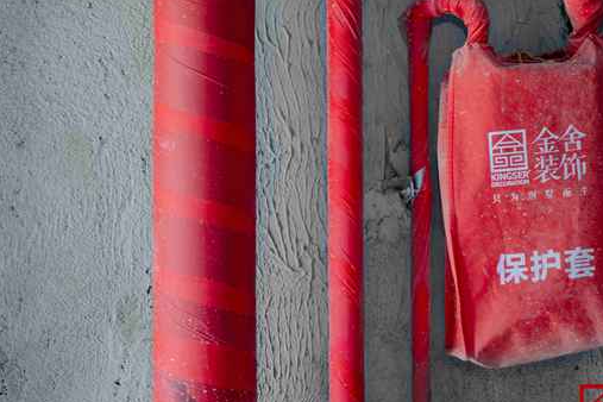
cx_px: 221
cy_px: 177
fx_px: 2311
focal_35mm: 138
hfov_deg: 14.8
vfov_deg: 9.9
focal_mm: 70
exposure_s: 1/60
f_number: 2.8
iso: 500
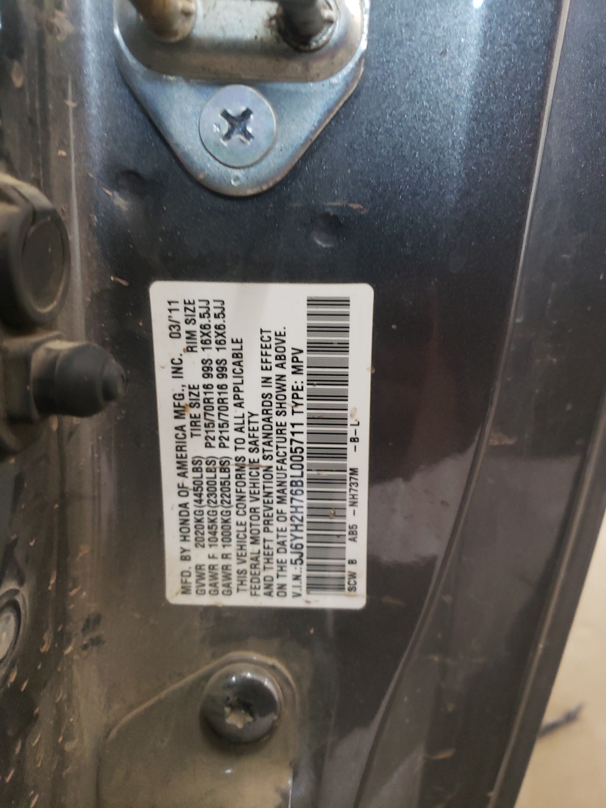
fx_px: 607
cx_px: 303
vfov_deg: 67.3
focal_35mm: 26
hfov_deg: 53.1
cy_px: 404
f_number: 1.5
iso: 276
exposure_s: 1/30
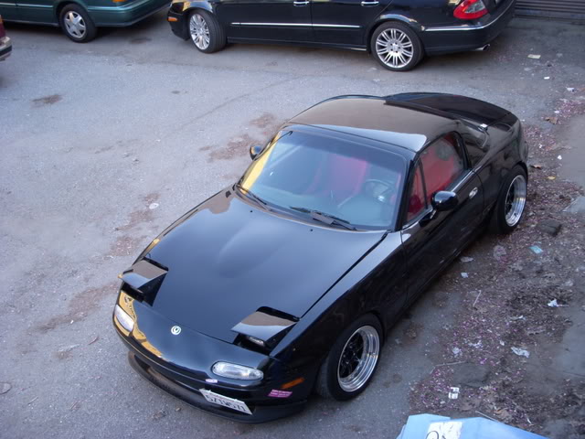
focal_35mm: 47
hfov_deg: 40.4
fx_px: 794
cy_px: 220
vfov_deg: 30.9
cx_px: 292
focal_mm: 7.9
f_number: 3.4
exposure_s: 1/30
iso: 100
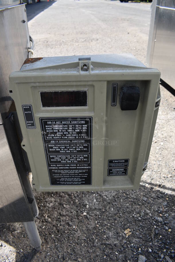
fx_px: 197
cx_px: 88
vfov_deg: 67.3
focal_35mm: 27
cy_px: 131
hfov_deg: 48.0
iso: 200
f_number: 8
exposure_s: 1/250
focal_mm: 18
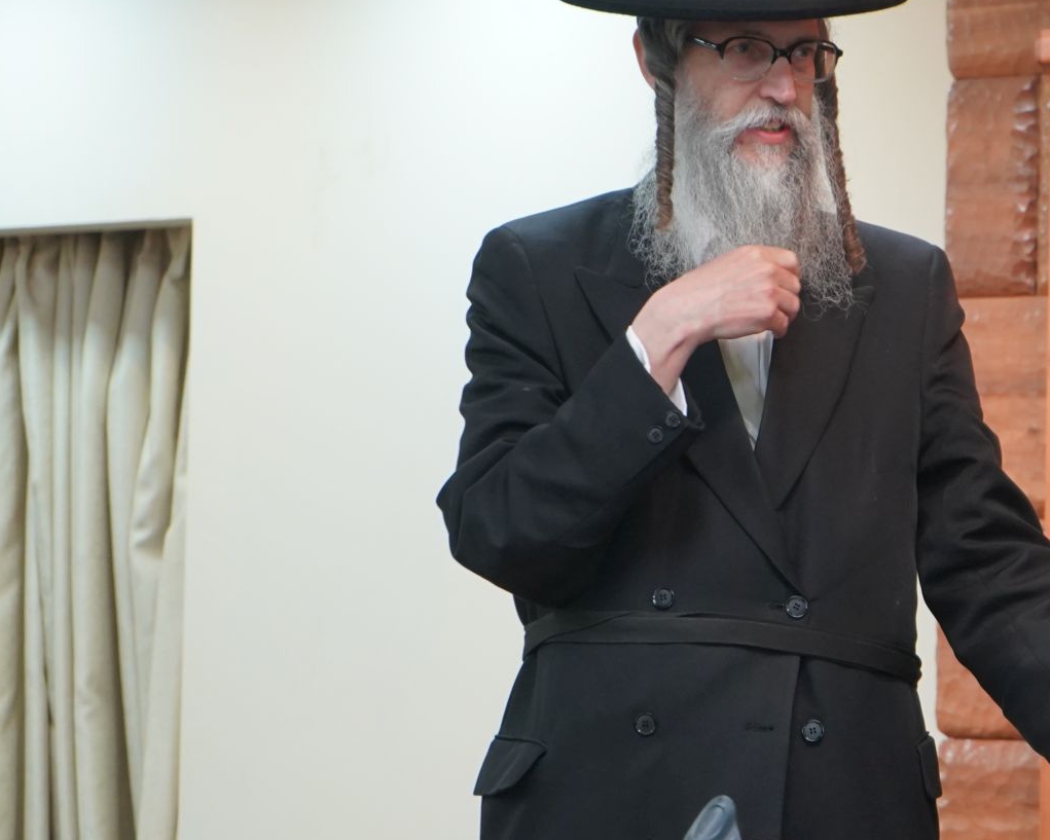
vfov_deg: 10.3
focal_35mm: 150
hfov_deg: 12.6
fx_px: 4662
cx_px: 1140
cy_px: 450
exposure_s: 1/160
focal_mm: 68
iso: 2000
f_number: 5.6
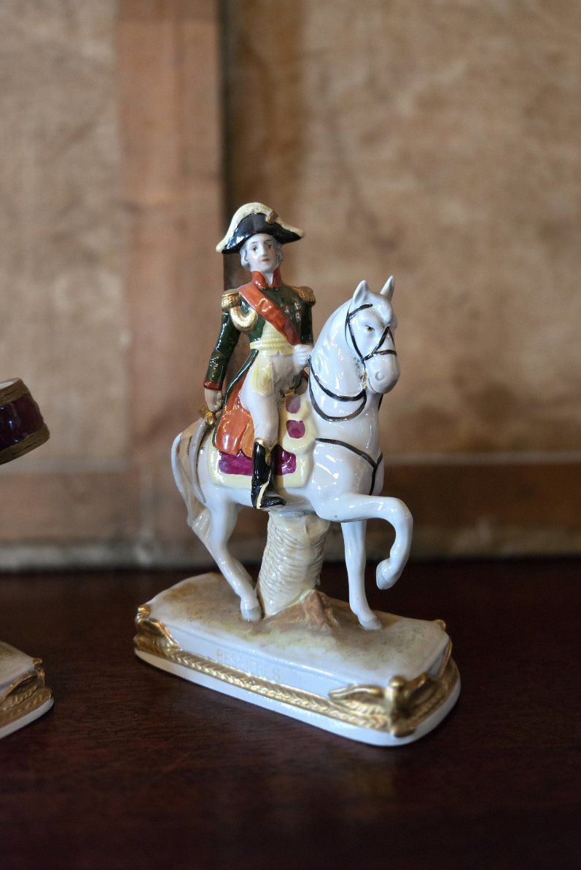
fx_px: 581
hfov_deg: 53.1
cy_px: 435
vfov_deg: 73.7
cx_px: 311
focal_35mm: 24
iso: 1600
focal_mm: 5.4
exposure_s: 1/100
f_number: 1.8
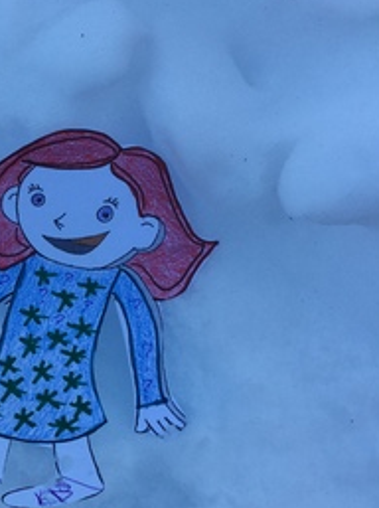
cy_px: 320
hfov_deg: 24.4
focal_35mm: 58
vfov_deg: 33.1
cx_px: 36
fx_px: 849
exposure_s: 1/201
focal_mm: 3.3
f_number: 2.4
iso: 25
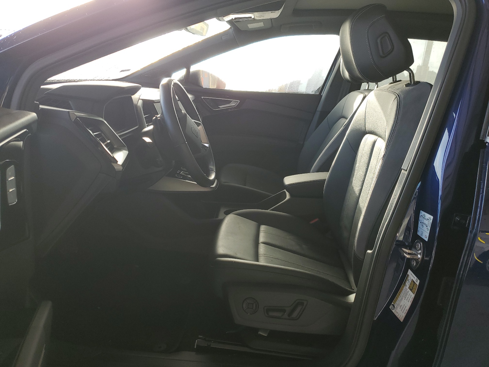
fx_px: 367
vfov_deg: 53.1
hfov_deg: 67.3
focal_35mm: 26
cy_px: 184
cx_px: 244
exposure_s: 1/238
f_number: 1.5
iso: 50
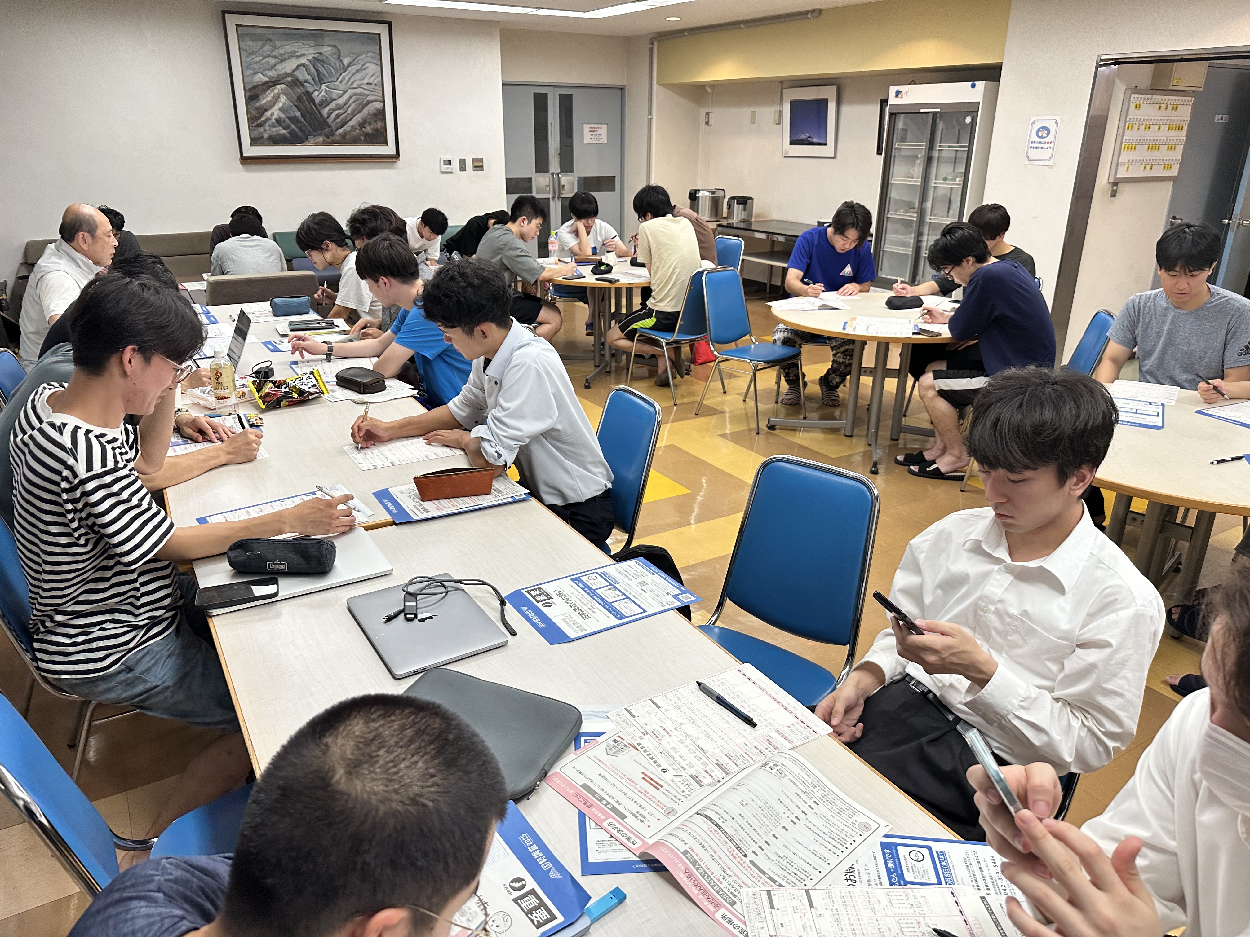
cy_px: 468
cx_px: 625
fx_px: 867
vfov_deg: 56.8
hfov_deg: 71.6
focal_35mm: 24
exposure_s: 1/100
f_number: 1.78
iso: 160
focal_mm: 6.86
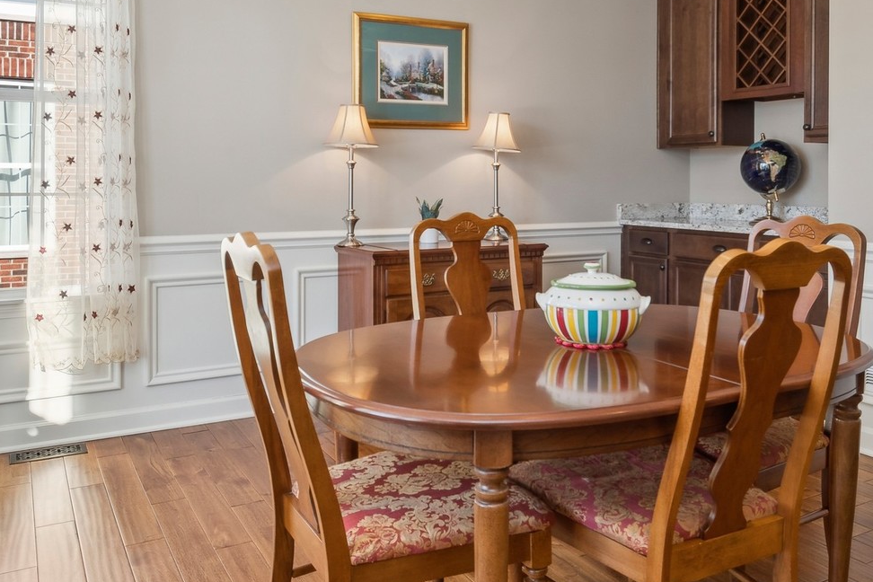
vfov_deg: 43.2
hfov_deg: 61.9
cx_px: 465
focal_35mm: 30
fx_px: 727
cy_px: 213
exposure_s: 1/80
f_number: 8
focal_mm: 12
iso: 320
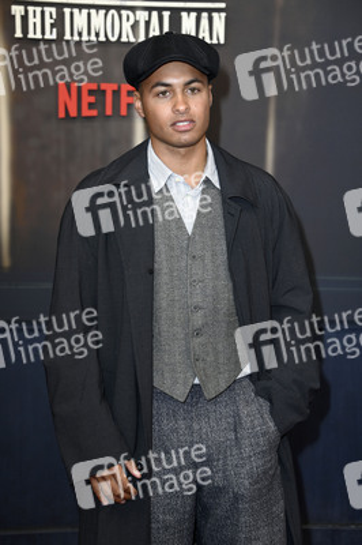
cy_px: 272
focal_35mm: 90
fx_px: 1360
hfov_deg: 15.2
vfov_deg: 22.6
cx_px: 181
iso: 400
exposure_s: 1/250
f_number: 5.6
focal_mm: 90
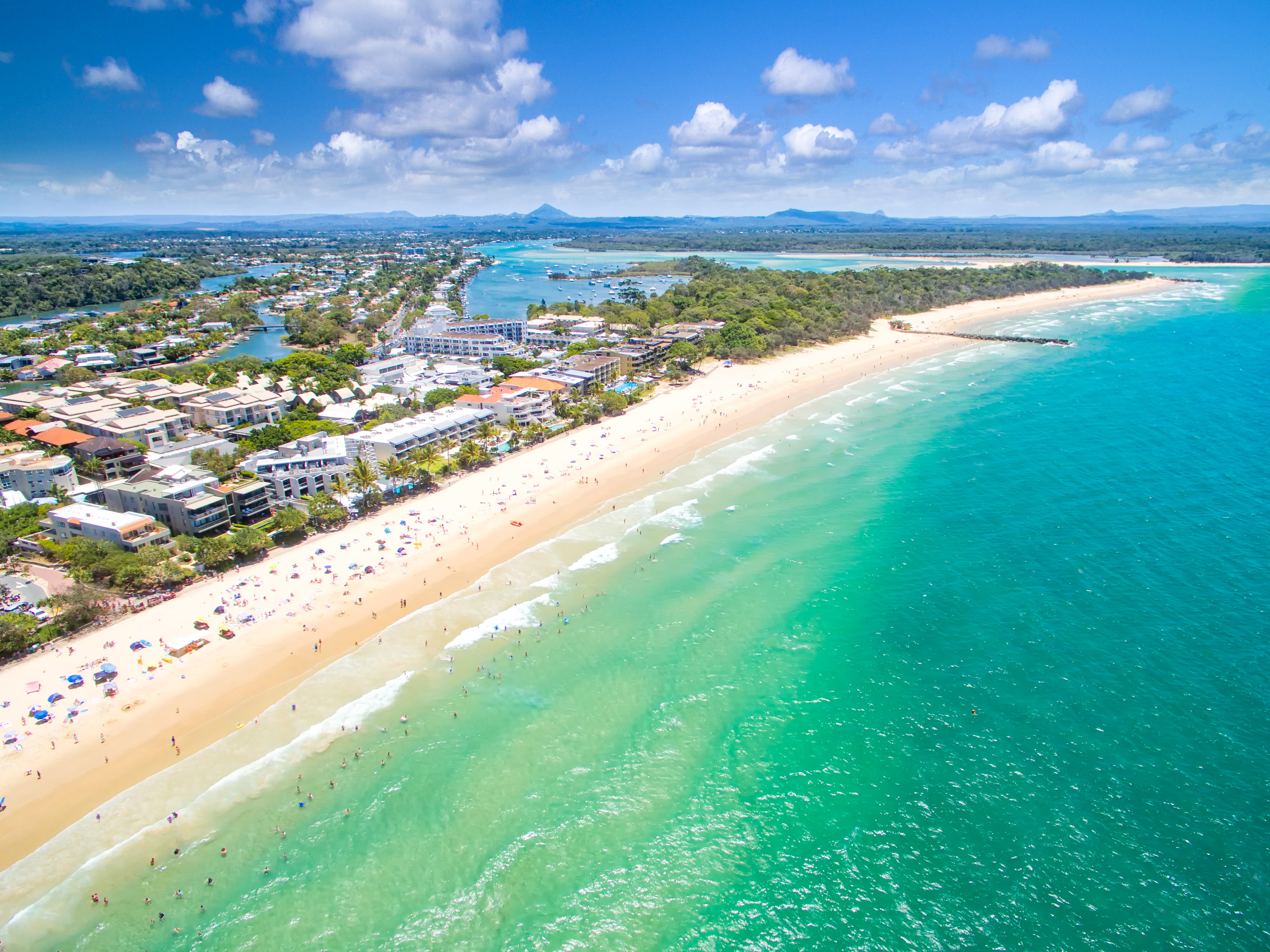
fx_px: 734
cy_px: 476
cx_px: 635
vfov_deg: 66.0
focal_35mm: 20
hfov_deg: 81.8
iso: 100
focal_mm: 3.61
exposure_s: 1/1500
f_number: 2.8
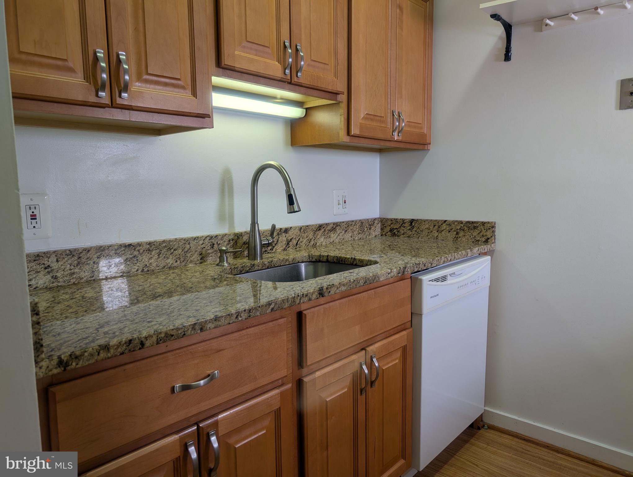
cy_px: 238
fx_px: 439
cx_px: 316
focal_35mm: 24
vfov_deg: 56.9
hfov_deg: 71.5
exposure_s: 1/255
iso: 24
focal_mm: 6.9
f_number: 1.68
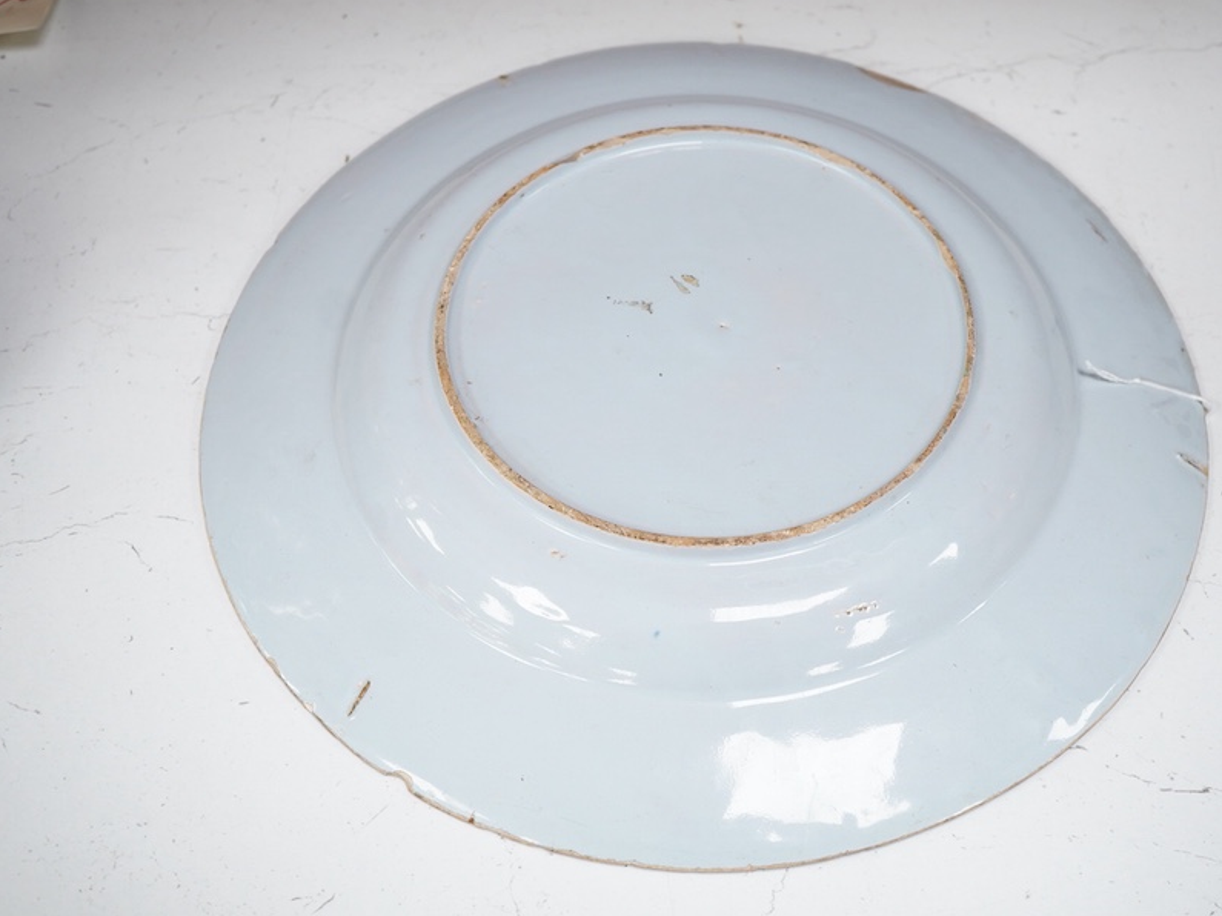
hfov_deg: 38.9
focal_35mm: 49
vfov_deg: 29.7
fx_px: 1730
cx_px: 676
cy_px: 456
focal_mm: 30
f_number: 7.1
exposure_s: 1/125
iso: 1250
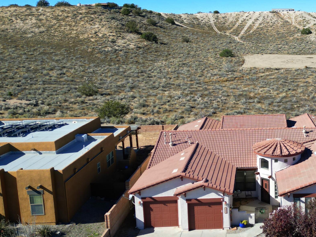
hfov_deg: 39.0
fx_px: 420
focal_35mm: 46
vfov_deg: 31.5
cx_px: 270
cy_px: 105
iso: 120
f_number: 1.7
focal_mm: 6.72
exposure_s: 1/2500
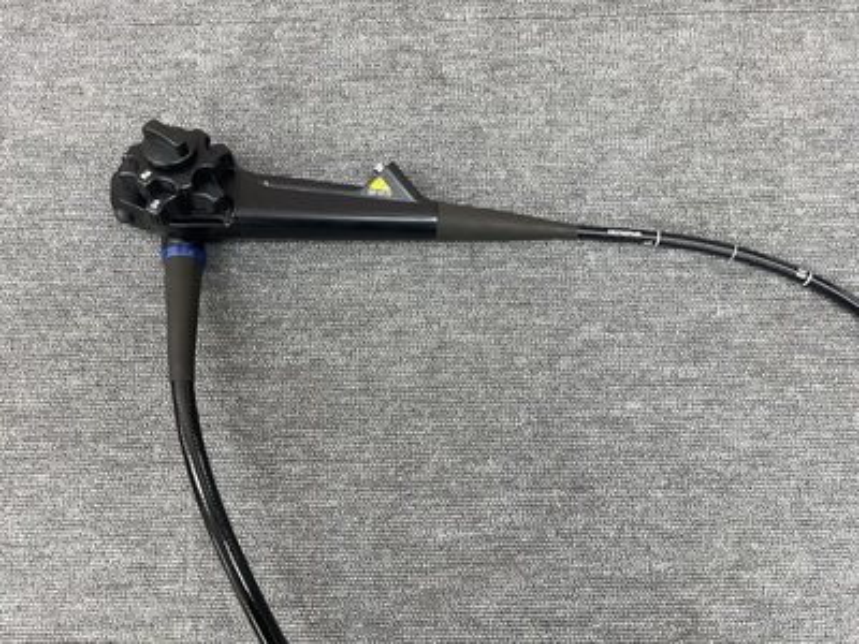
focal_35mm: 26
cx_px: 430
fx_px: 645
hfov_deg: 67.3
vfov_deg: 53.1
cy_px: 322
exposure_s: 1/60
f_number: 1.6
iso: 80
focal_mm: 4.2
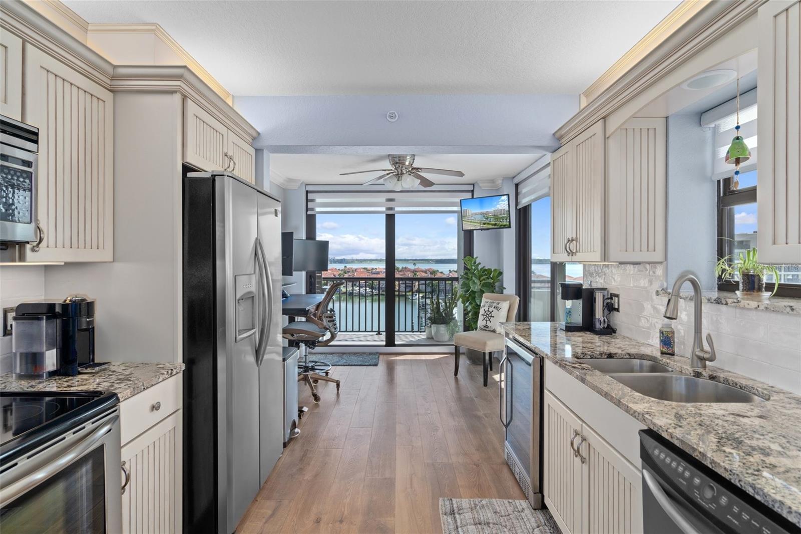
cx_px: 400
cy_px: 267
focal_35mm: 18
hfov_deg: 90.0
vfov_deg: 67.4
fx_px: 400
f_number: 8
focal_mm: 18
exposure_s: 1/8
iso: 320
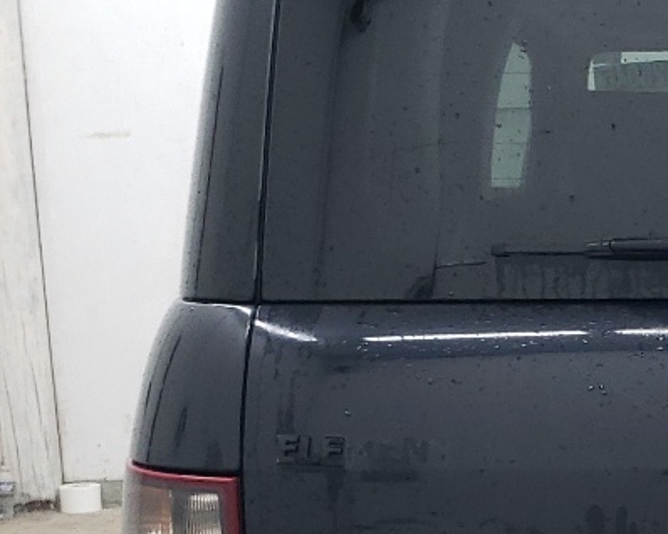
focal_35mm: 102
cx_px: 888
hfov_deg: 17.5
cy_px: 534
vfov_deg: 14.8
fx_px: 2016
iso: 101
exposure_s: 1/60.2
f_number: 1.5
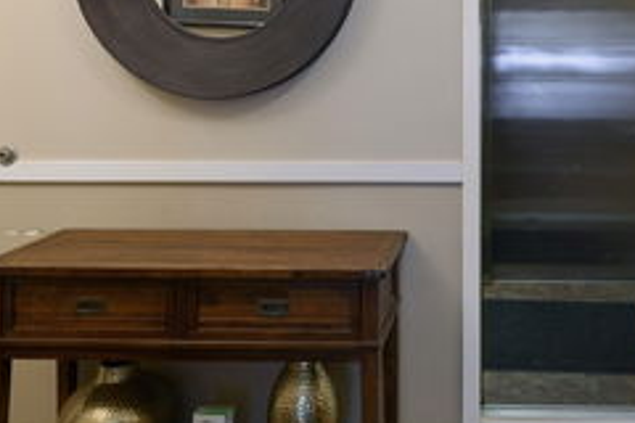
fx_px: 706
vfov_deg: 31.7
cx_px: 500
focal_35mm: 40
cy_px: 37
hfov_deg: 46.2
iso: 250
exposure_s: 4
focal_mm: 20
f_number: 8
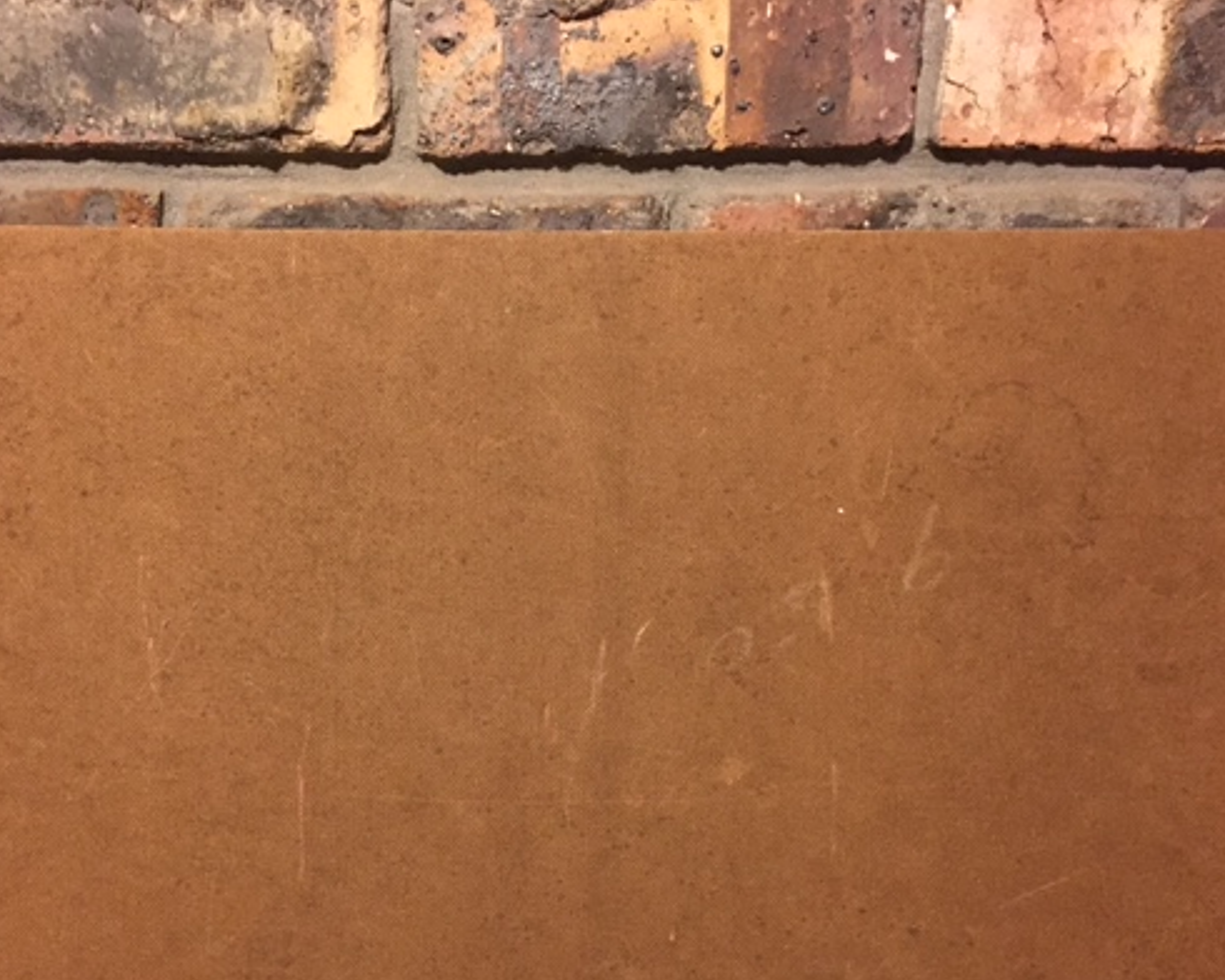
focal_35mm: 37
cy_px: 595
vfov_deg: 39.9
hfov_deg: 48.9
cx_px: 525
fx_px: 1341
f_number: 2.2
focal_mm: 4.15
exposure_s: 1/17
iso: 500
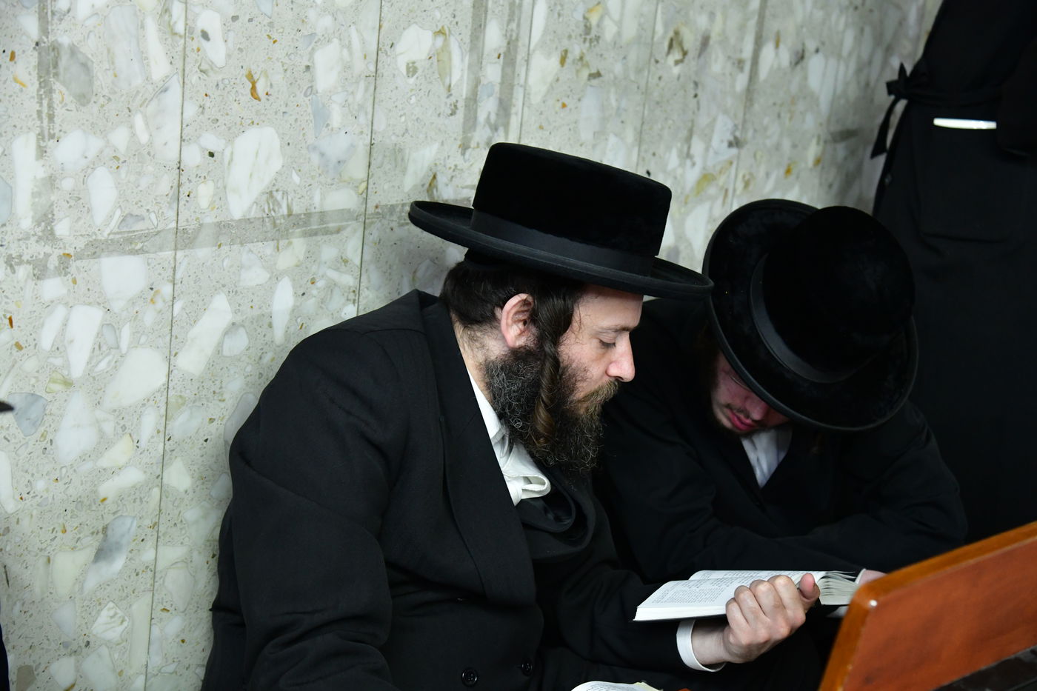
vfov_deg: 20.6
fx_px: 1901
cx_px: 518
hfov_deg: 30.5
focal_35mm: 66
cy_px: 346
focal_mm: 66
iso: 5000
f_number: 5.6
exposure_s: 1/100
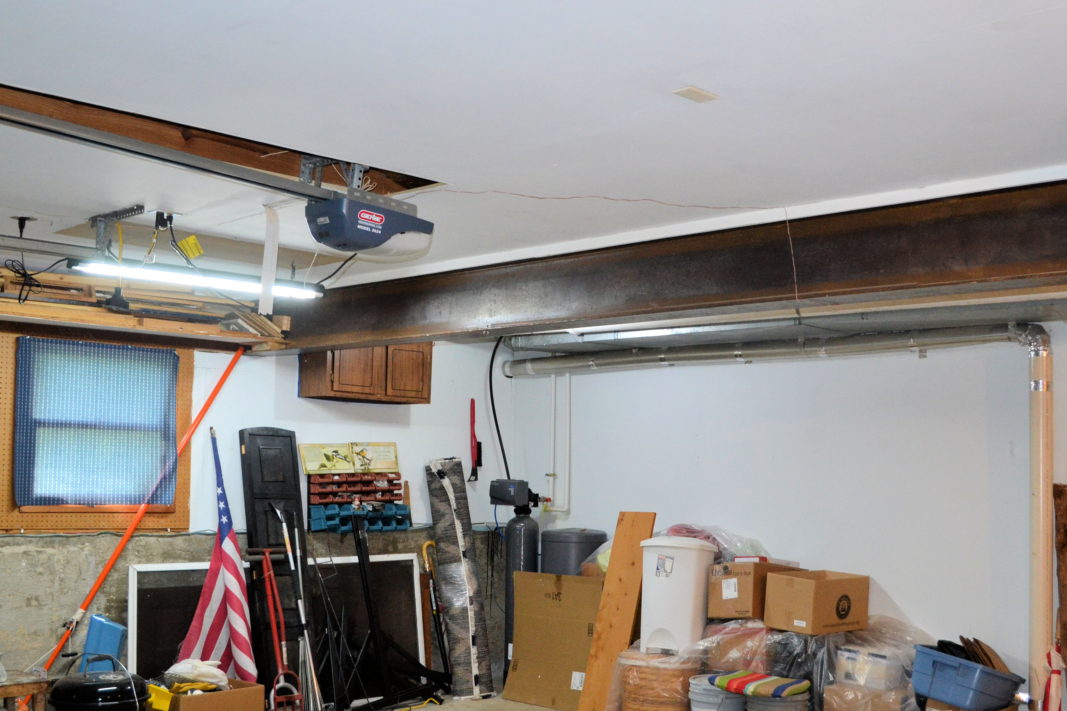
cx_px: 584
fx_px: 1245
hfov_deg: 46.3
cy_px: 437
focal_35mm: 42
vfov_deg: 31.8
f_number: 3.8
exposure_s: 1/60
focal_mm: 20
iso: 900
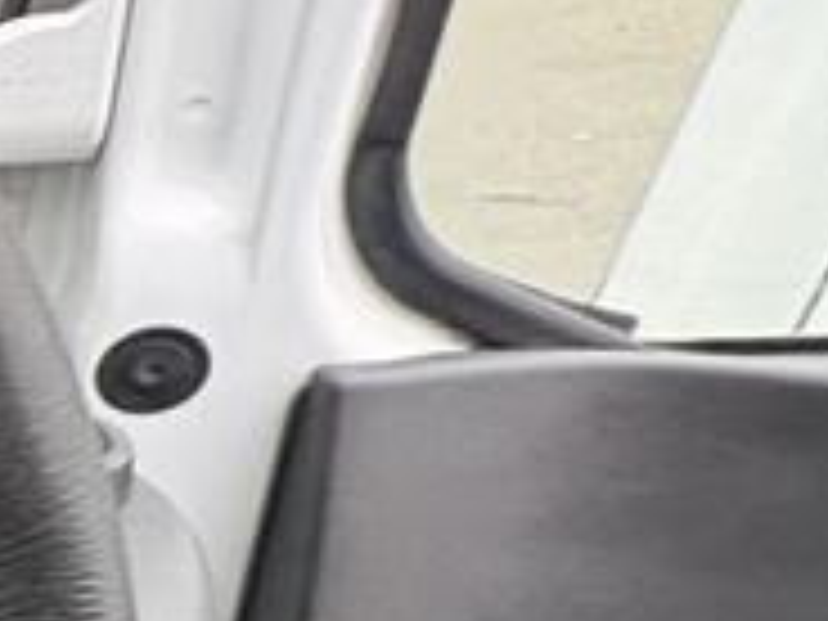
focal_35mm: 68
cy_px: 680
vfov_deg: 20.6
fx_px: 1627
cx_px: -1156
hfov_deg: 15.2
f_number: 2.2
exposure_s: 1/99
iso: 160
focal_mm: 2.22
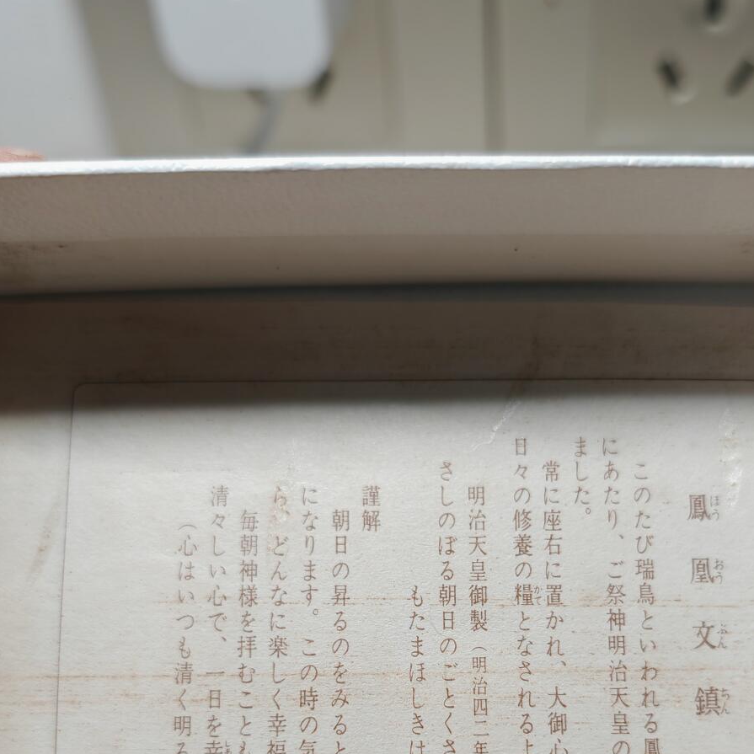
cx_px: 445
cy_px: 671
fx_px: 1183
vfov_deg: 33.6
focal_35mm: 48
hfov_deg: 35.3
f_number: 1.6
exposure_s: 1/100
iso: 80
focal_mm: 7.62
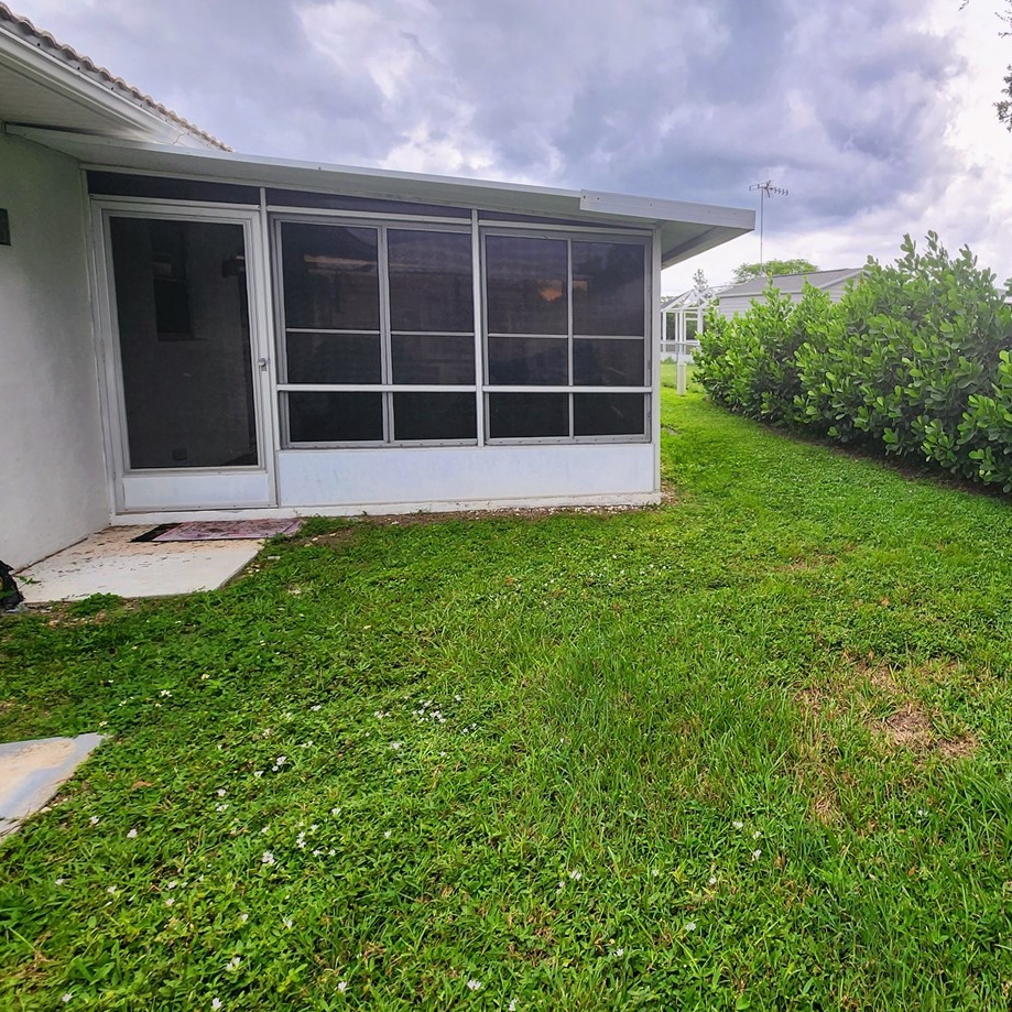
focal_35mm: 20
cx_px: 764
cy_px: 417
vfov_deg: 74.2
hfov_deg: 69.7
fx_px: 662
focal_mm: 2.2
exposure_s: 1/149
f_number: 2.2
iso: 50
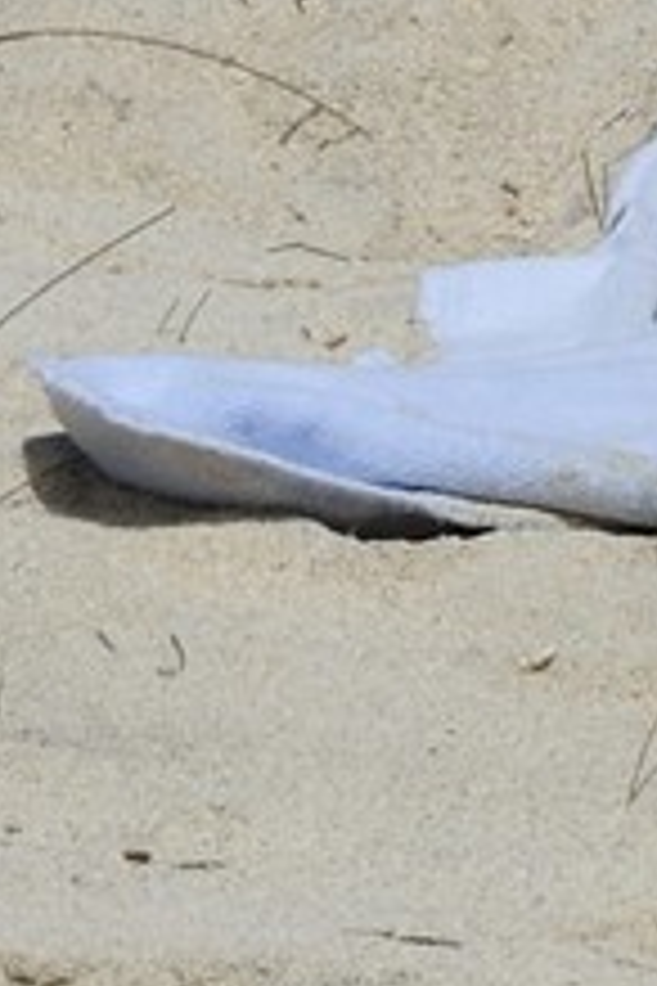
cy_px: -2463
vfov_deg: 3.9
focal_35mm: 512
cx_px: 2012
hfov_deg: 2.6
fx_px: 14015
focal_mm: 70
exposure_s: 1/200
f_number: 18
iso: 200
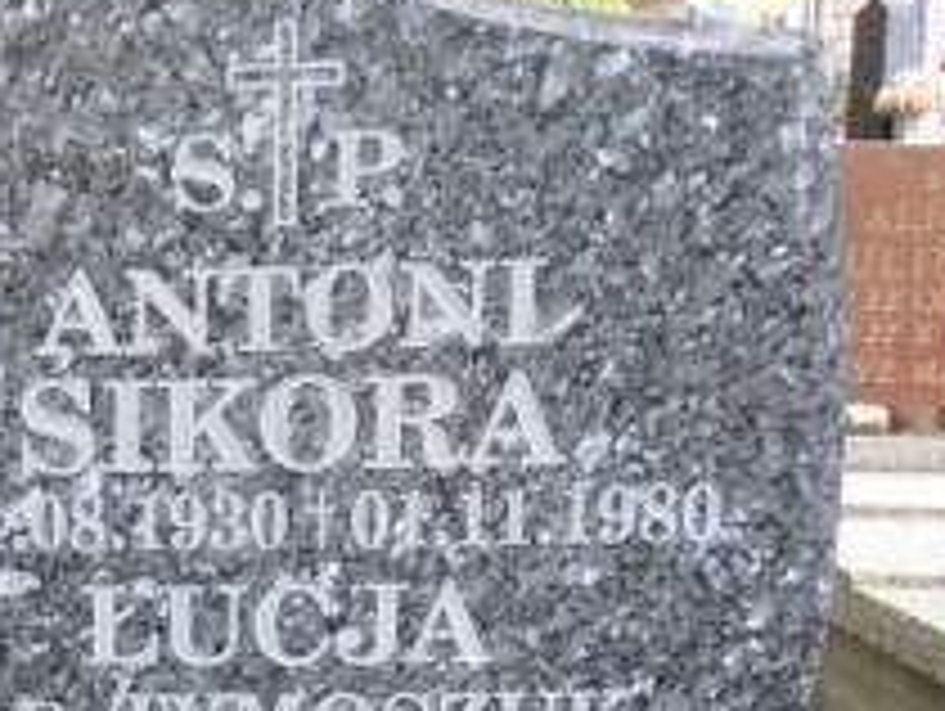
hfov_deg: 24.5
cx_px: -148
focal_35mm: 73
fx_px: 1995
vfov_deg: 19.8
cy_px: 652
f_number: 3
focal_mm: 4.2
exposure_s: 1/10
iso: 125
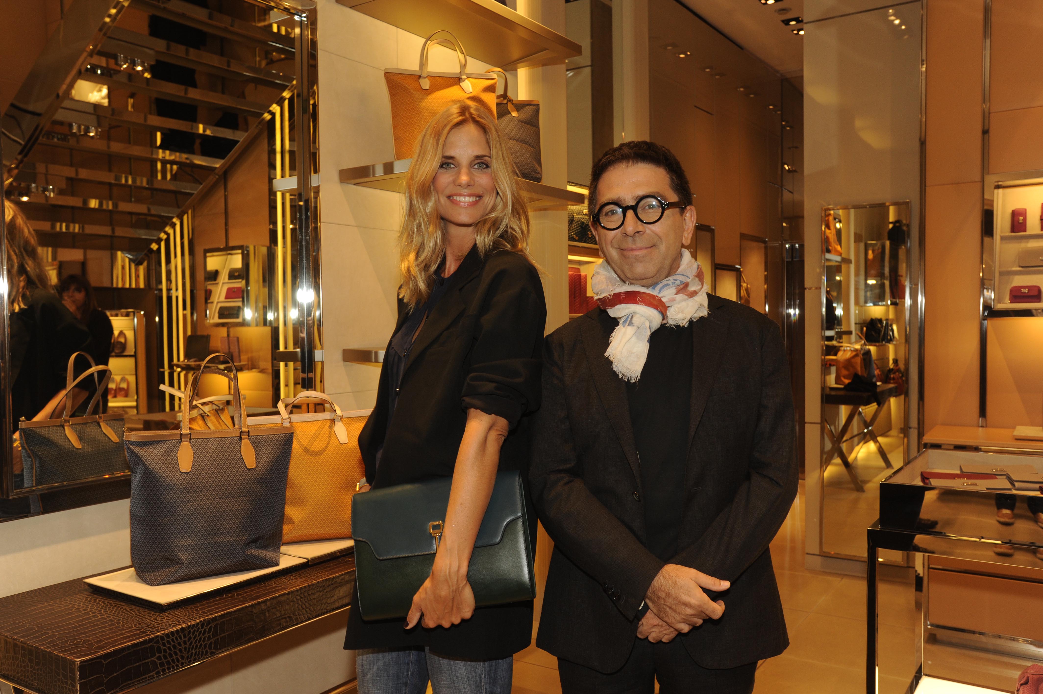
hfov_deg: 62.0
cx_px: 522
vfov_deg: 43.6
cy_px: 347
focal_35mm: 30
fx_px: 869
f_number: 6.3
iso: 1000
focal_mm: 30
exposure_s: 1/125
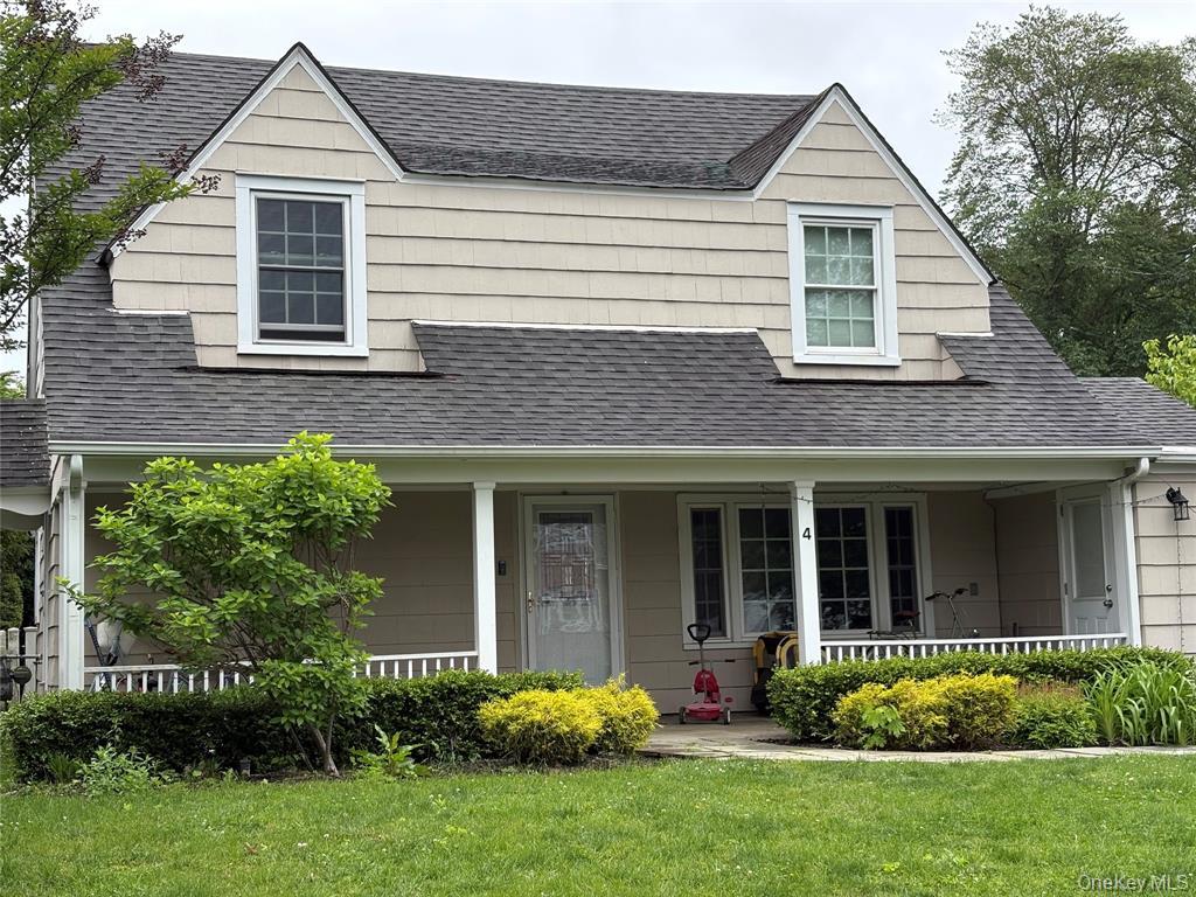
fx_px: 1797
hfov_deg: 36.8
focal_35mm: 52
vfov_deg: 28.0
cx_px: 598
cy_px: 448
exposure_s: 1/441
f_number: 1.6
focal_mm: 5.96
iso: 50
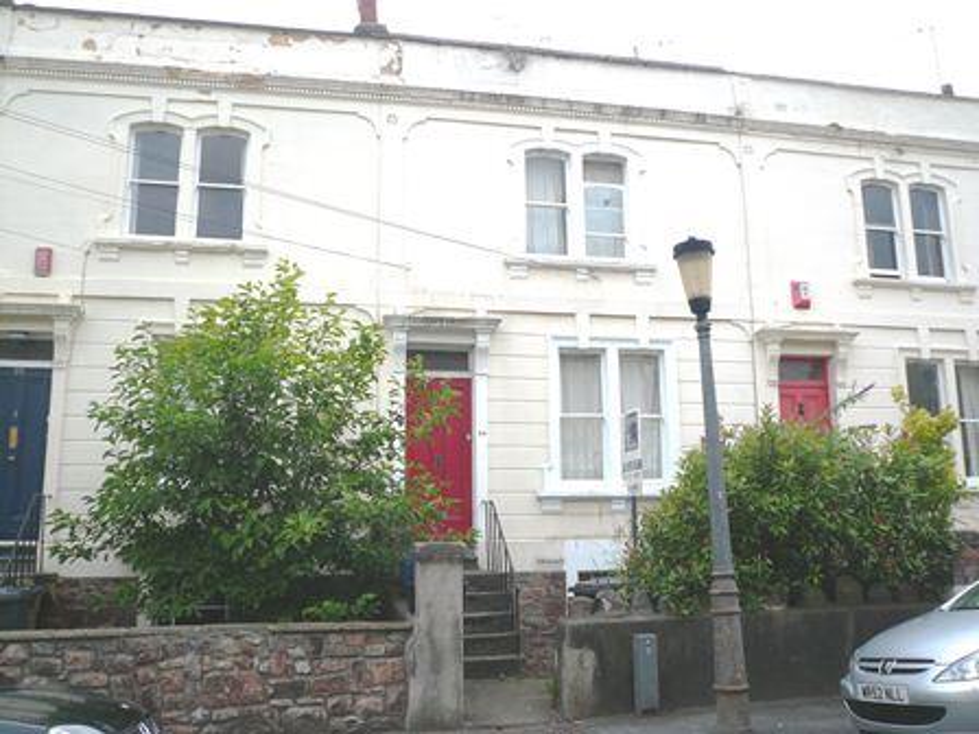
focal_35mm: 32
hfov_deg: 56.8
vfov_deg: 44.2
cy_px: 367
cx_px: 490
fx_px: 905
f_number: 2.9
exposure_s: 1/640
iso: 100
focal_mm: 5.2
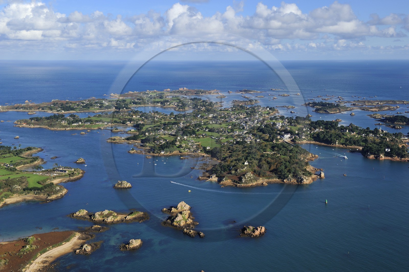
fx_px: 477
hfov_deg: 46.4
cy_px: 136
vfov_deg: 31.8
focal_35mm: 42
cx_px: 204
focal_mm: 42
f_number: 9
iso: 400
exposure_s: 1/1000
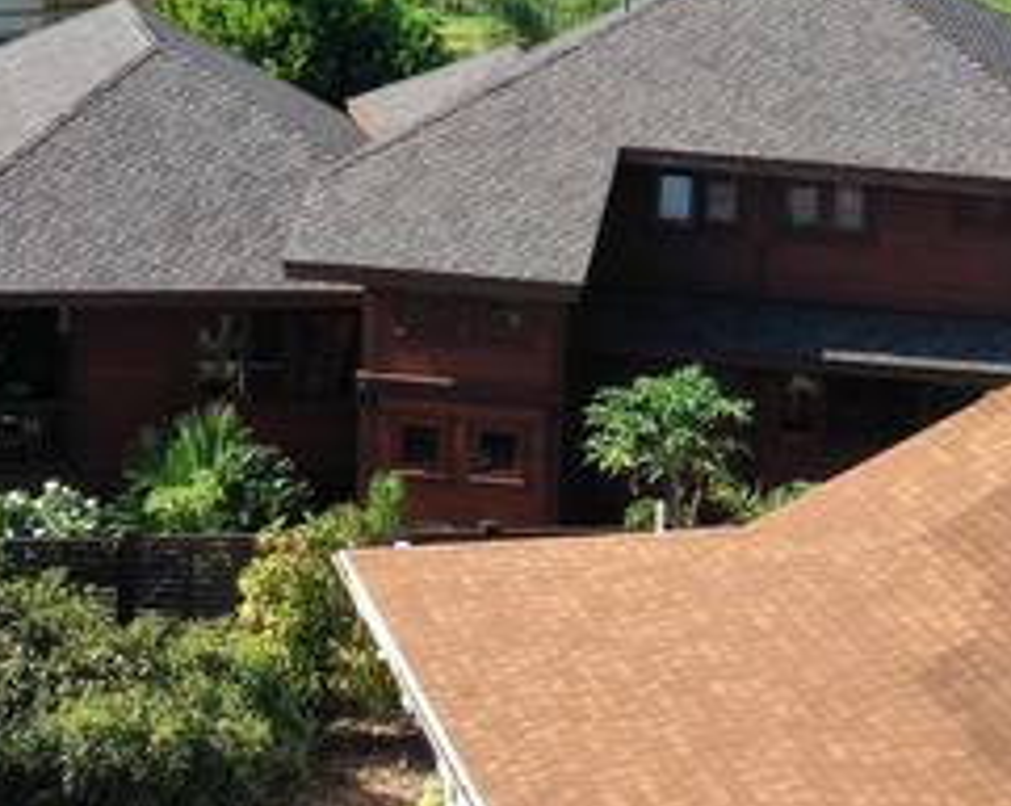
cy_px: -271
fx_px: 3256
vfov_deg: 13.5
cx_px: 503
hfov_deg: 17.6
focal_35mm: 109
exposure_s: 1/320
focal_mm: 10.26
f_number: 5
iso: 100
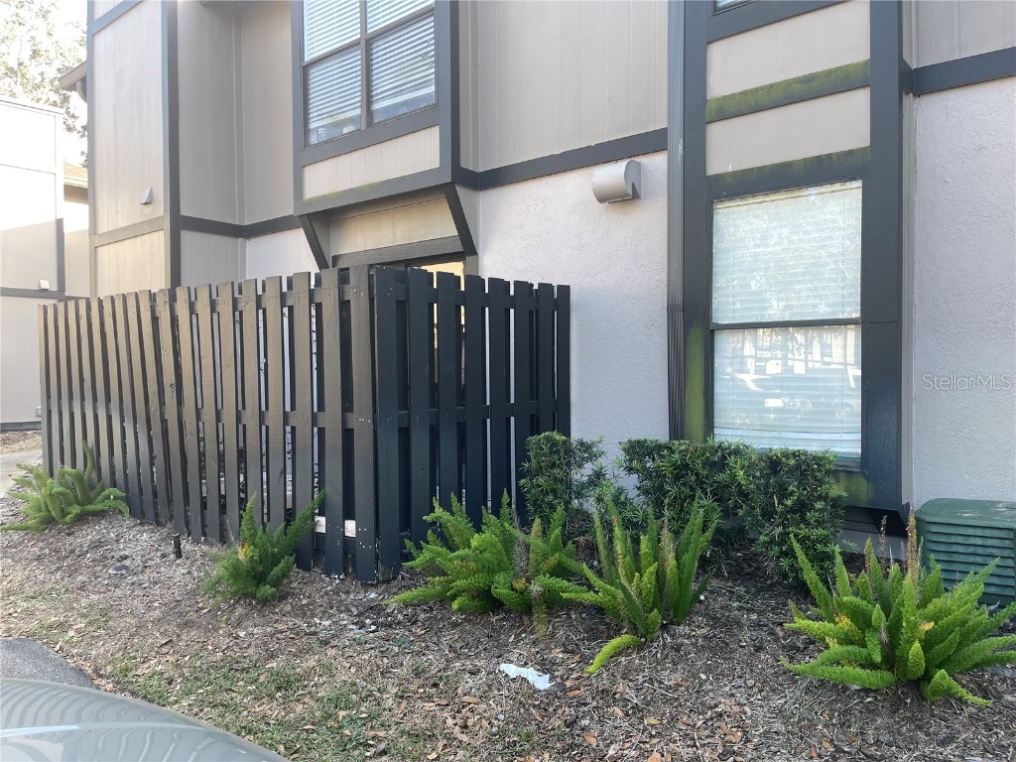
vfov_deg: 54.9
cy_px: 381
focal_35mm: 25
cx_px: 508
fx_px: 734
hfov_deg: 69.4
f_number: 1.6
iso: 32
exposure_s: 1/195
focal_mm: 5.1
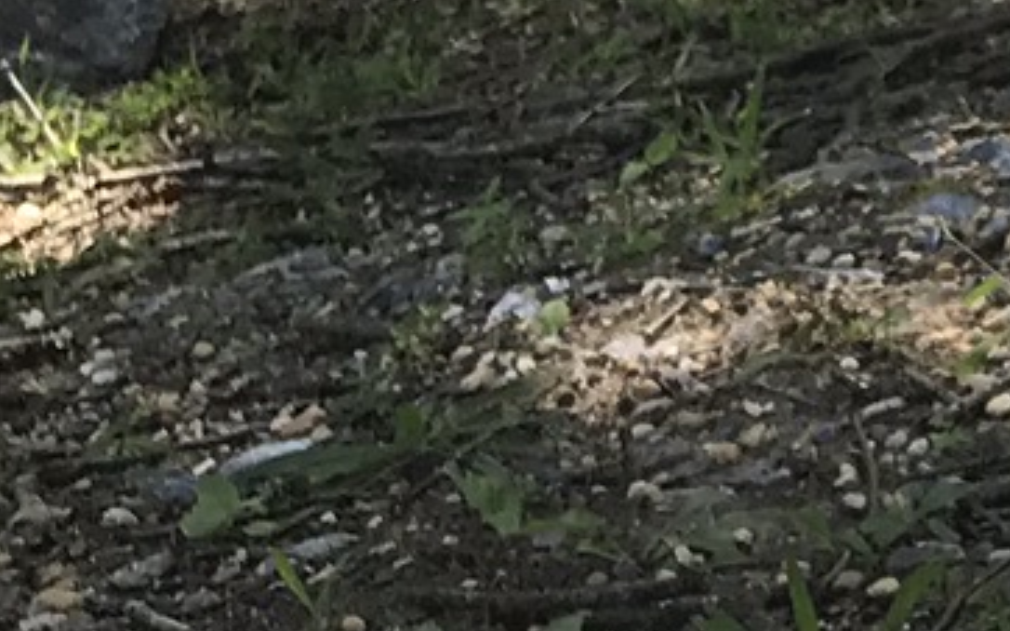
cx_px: 1822
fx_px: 4623
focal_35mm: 168
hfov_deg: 11.5
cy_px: -1033
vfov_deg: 7.2
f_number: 1.8
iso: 20
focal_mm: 3.99
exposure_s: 1/298
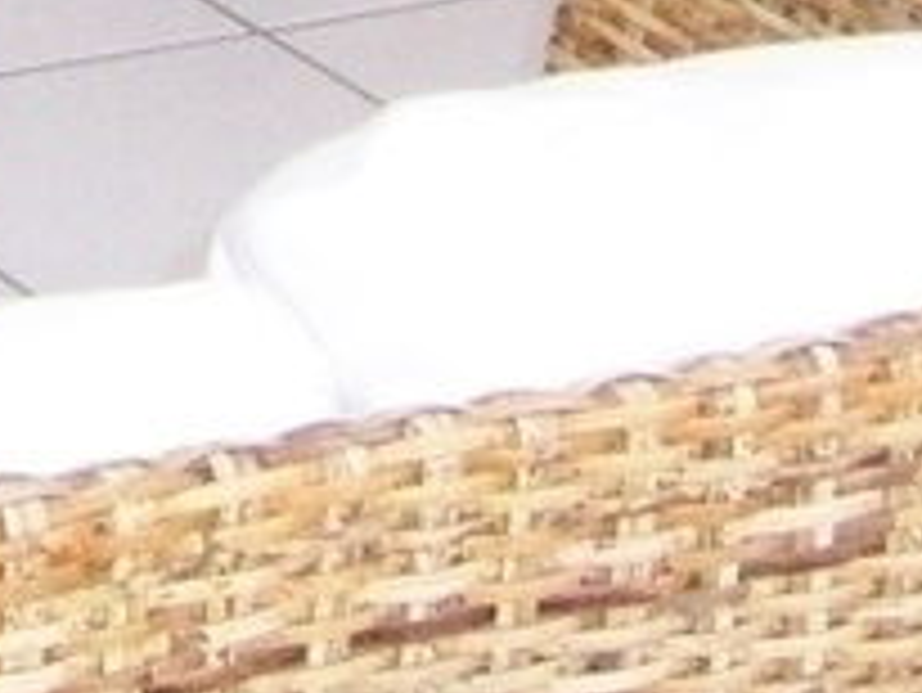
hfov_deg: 6.5
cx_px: -931
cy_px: -1746
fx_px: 7915
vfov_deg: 4.7
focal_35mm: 297
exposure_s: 1/40
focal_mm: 7.9
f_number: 2.8
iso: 400
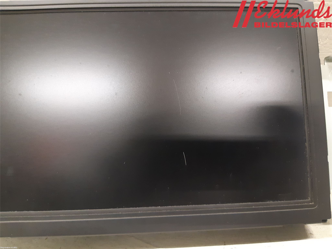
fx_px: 249
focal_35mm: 26
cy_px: 124
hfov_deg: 67.3
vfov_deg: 53.1
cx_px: 166
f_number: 1.7
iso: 320
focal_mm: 3.93
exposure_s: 1/25
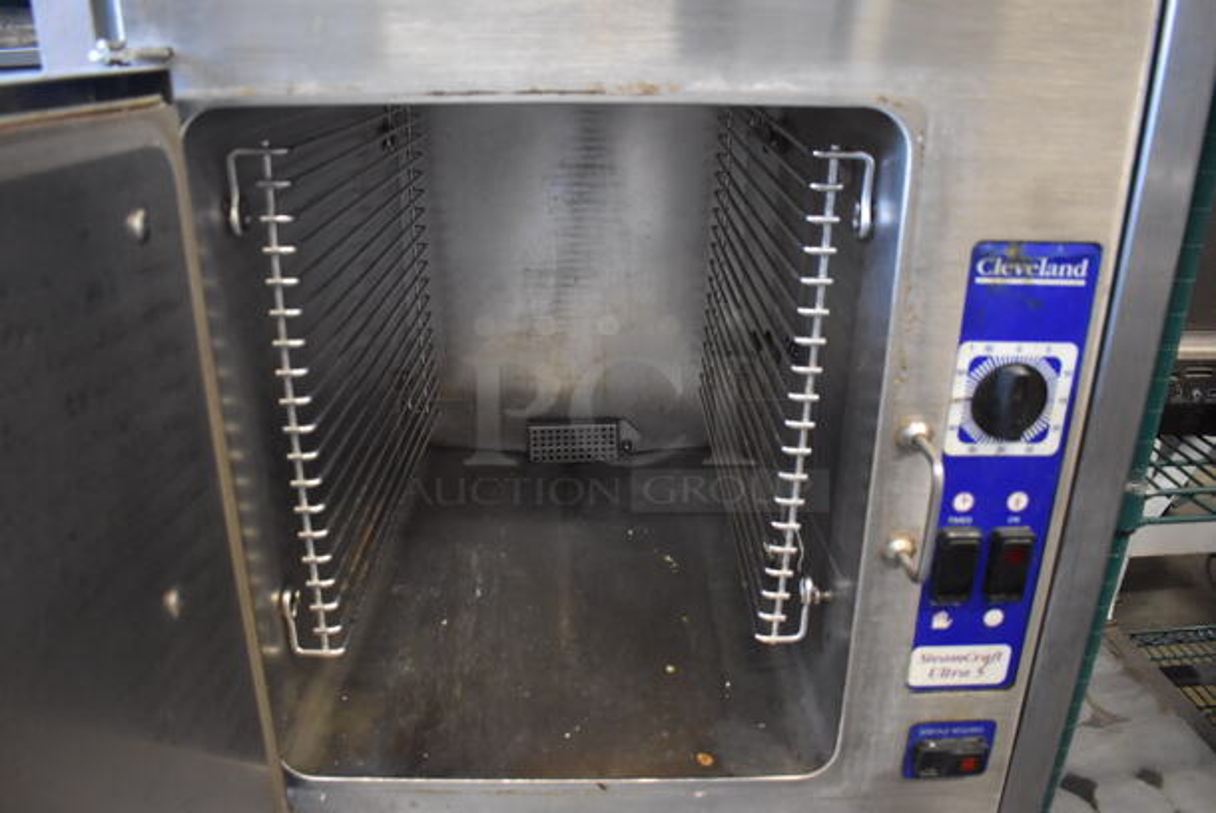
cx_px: 608
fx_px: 913
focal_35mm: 27
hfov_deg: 67.3
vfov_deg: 48.0
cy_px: 406
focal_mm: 18
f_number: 3.5
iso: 4500
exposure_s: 1/125
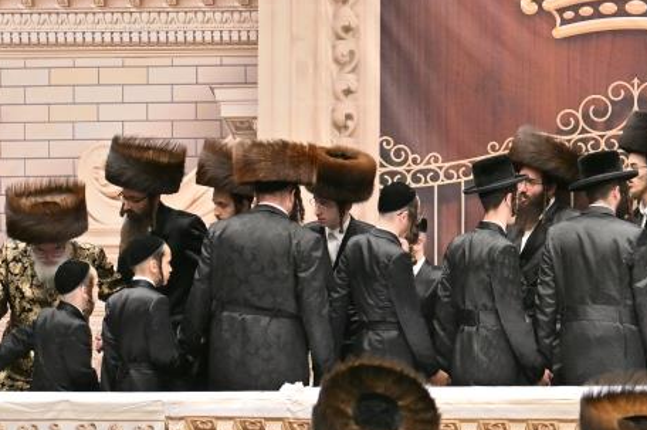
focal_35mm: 236
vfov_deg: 5.8
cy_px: 250
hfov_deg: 8.7
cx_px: 464
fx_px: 4237
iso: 400
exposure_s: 1/400
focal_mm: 70
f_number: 2.8
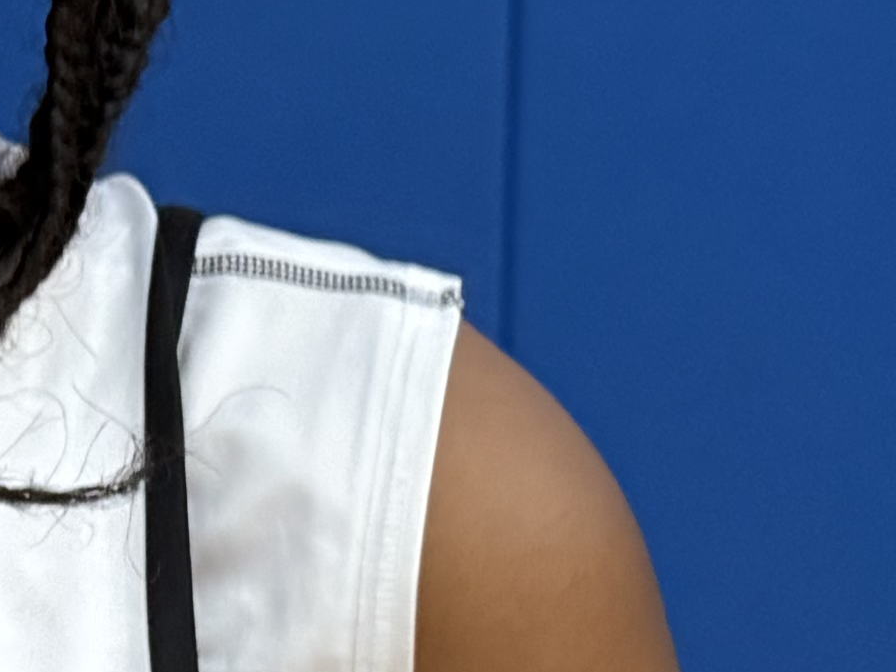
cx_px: -248
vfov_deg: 9.7
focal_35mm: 153
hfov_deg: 12.5
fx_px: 3960
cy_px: 493
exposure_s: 1/60
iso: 320
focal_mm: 6.76
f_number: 1.78
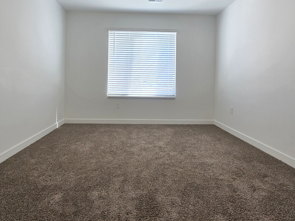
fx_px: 153
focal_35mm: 18
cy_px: 84
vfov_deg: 70.5
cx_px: 143
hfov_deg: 87.7
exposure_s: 1/120
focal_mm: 2.2
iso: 100
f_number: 2.2
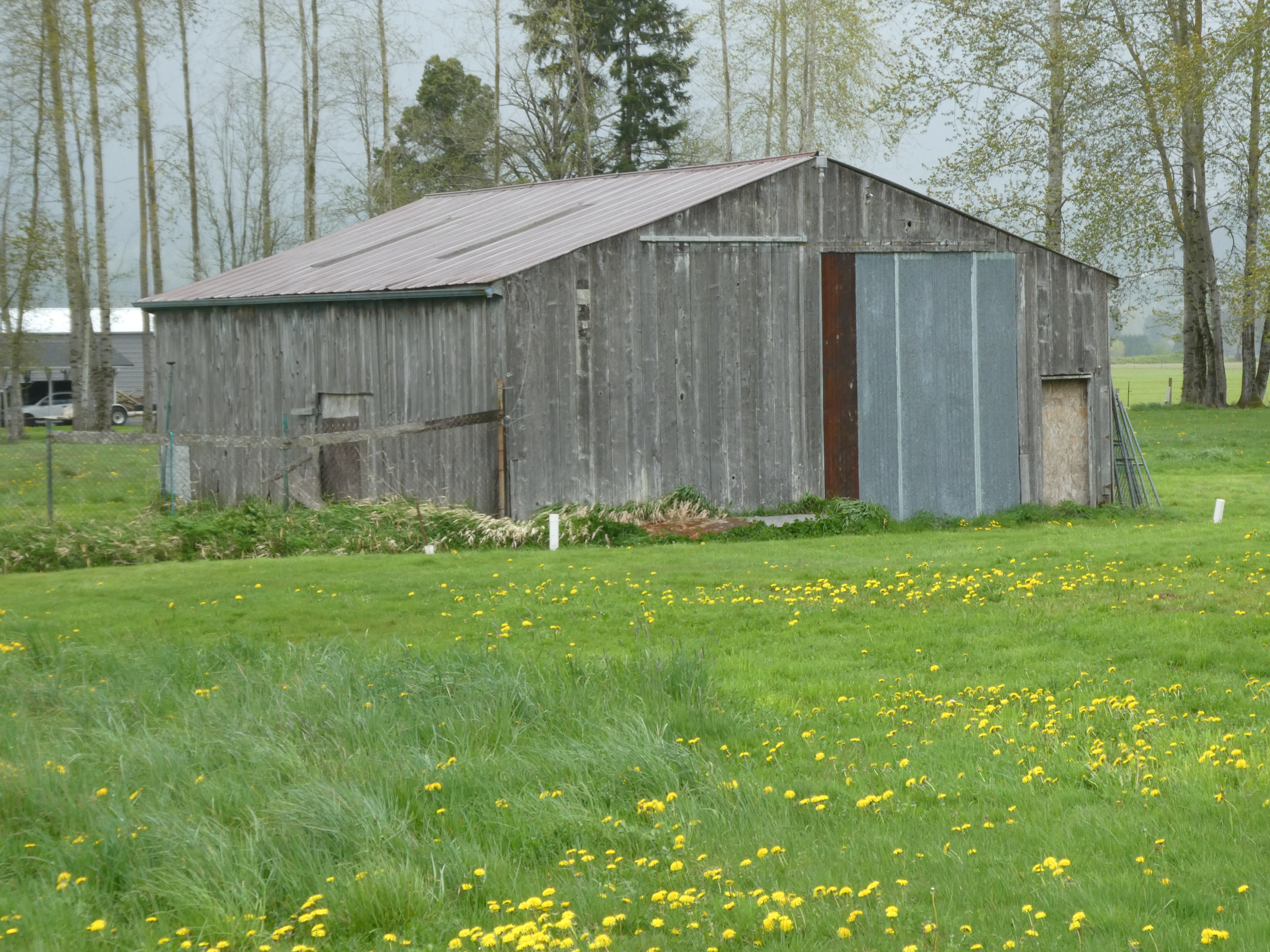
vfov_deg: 14.0
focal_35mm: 106
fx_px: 3889
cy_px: 476
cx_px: 635
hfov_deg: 18.5
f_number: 5.1
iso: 200
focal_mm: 19
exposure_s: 1/80
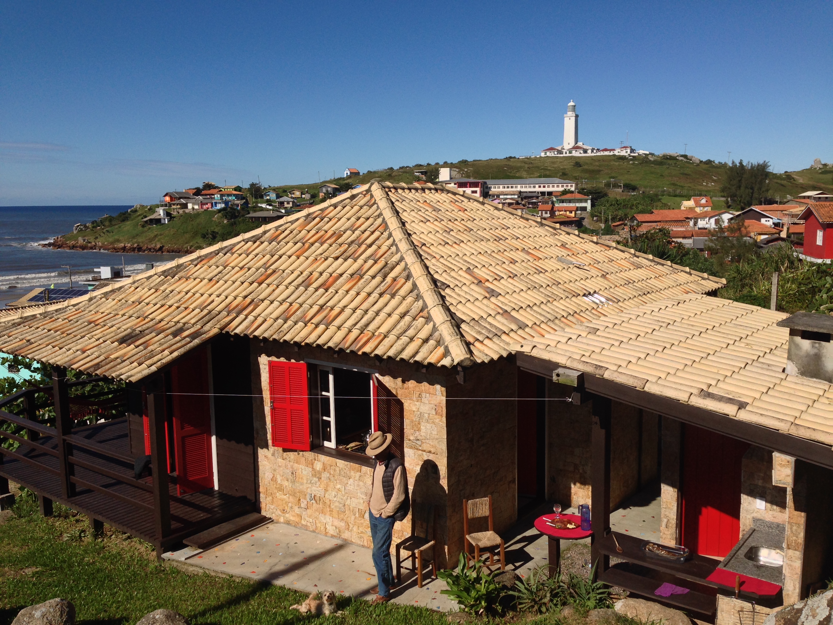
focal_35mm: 33
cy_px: 312
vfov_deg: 42.9
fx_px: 794
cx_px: 416
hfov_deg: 55.4
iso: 50
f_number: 2.4
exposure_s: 1/2710
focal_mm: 4.12
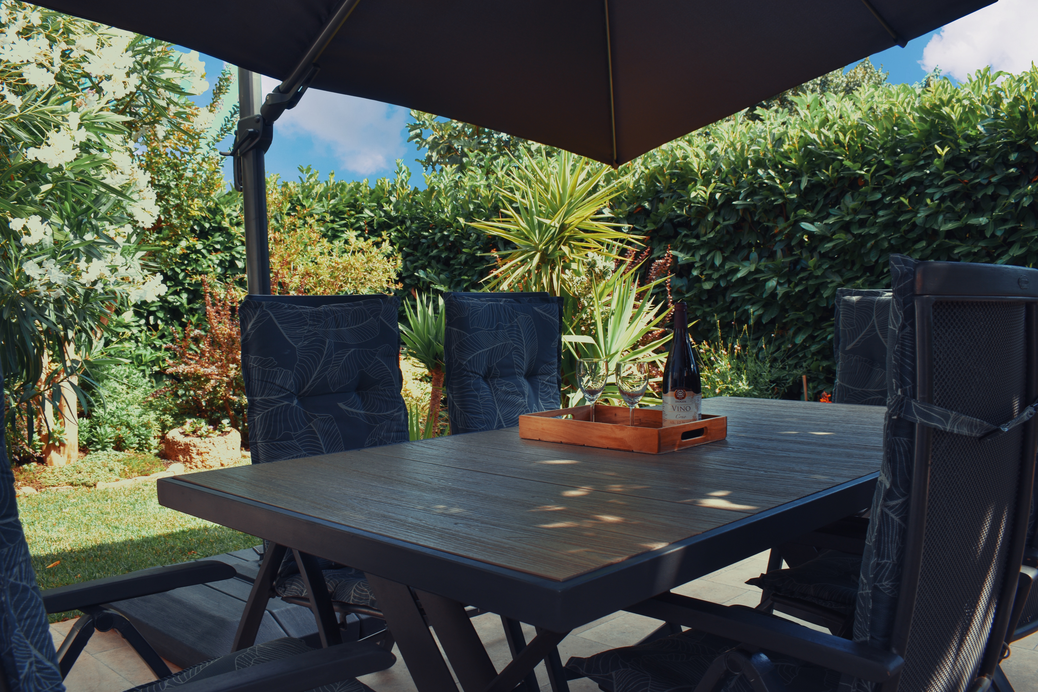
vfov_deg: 41.7
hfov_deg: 59.5
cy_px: 346
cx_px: 519
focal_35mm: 32
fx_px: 908
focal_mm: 21
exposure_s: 1/80
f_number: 8
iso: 100
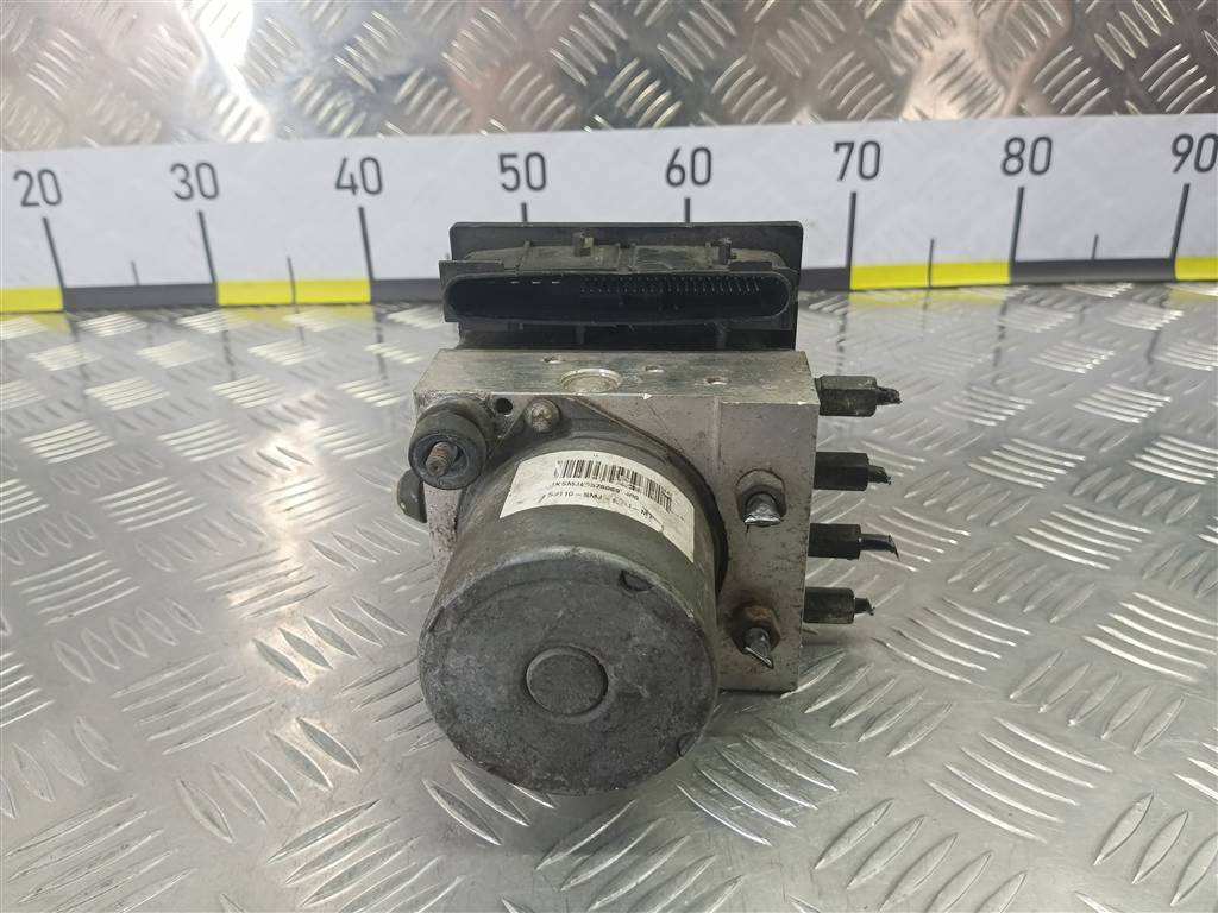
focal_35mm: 27
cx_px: 609
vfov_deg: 51.4
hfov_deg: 65.3
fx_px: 950
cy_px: 456
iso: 186
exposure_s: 1/50
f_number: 1.6
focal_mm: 4.11
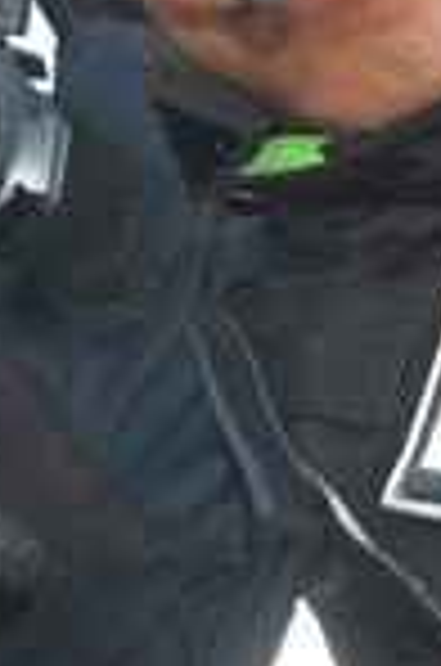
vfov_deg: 4.2
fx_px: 9175
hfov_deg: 2.8
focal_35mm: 497
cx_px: 279
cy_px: -34
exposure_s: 1/250
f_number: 8
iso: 400
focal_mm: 70
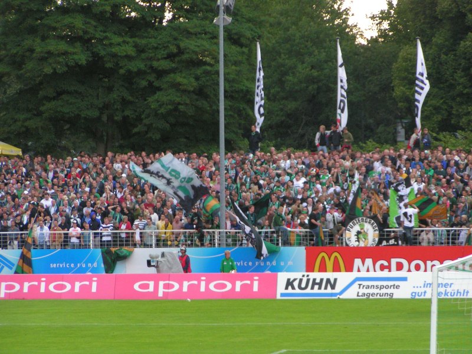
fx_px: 2563
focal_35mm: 188
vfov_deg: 7.9
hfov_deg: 10.5
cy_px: 177
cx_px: 236
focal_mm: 28.8
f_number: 3.5
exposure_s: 1/125
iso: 200
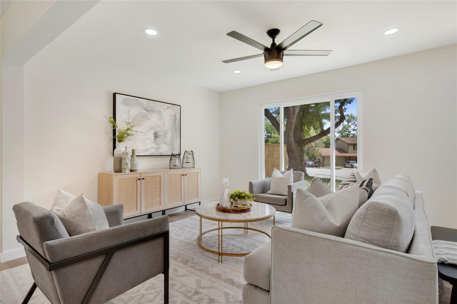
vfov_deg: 67.4
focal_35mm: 18
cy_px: 152
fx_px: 228
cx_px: 228
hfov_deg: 90.0
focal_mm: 18
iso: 320
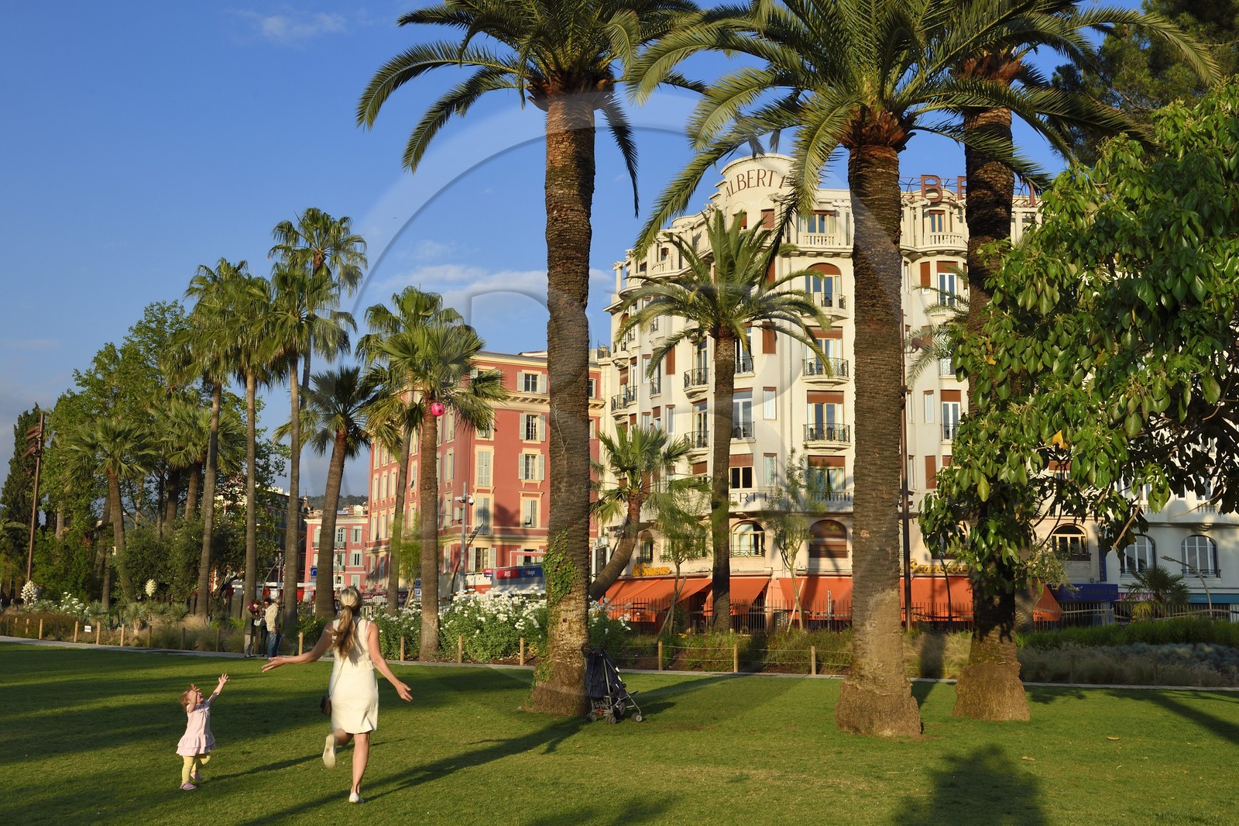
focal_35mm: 35
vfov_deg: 37.8
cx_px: 620
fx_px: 1204
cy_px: 413
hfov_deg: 54.4
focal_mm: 35
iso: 200
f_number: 13
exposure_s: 1/200
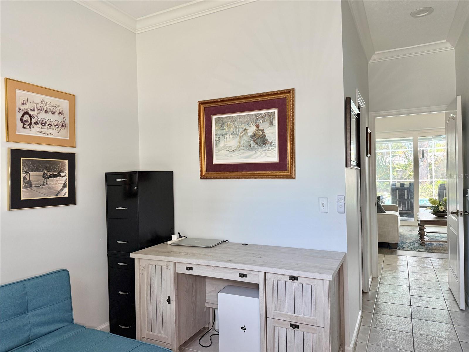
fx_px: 325
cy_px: 176
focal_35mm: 24
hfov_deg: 71.6
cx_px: 234
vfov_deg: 56.8
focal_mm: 6.76
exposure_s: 1/71
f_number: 1.78
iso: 200
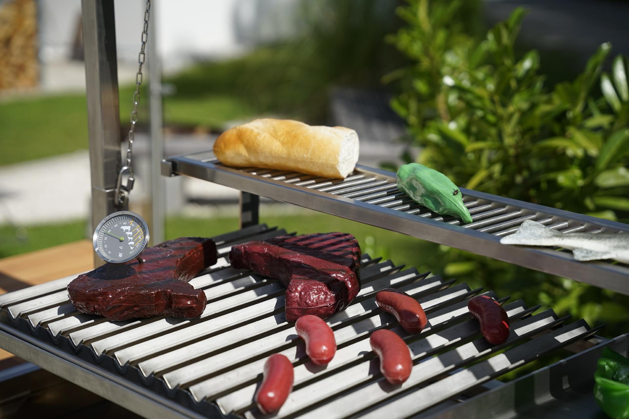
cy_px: 210
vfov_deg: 20.3
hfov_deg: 30.0
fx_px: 1172
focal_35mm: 67
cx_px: 314
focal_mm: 67.1
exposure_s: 1/2000
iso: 100
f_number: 3.5
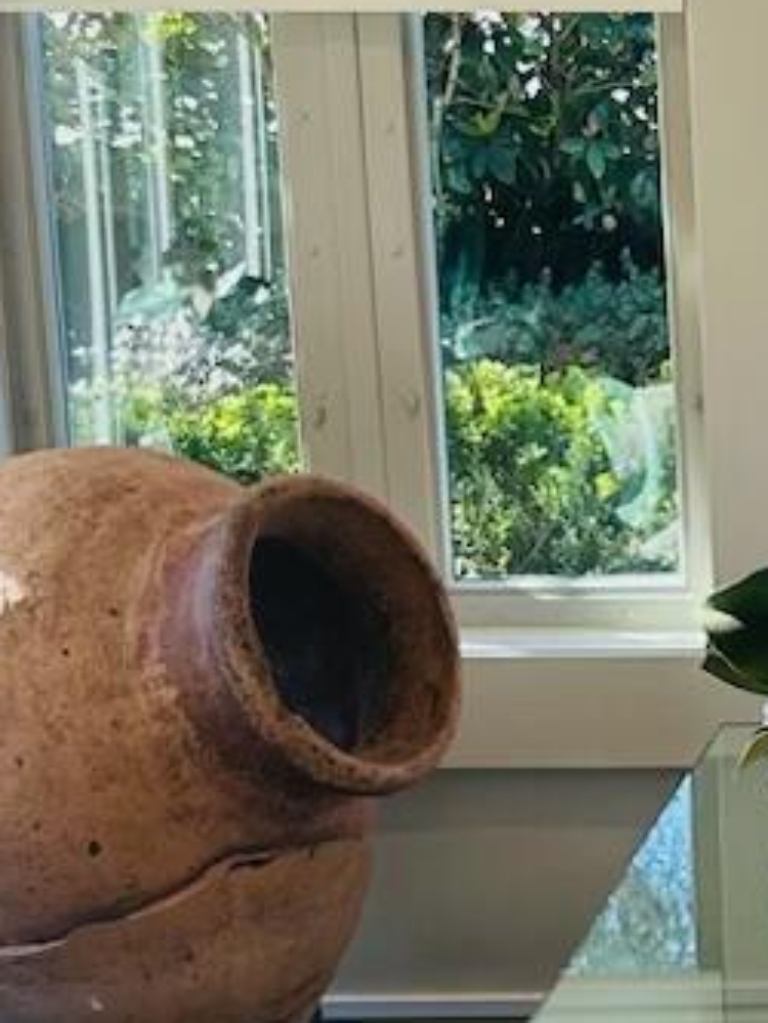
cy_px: 793
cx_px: 1075
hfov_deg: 11.5
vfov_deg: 15.7
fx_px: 3695
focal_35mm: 125
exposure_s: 1/224
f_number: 1.5
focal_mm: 5.7
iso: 50
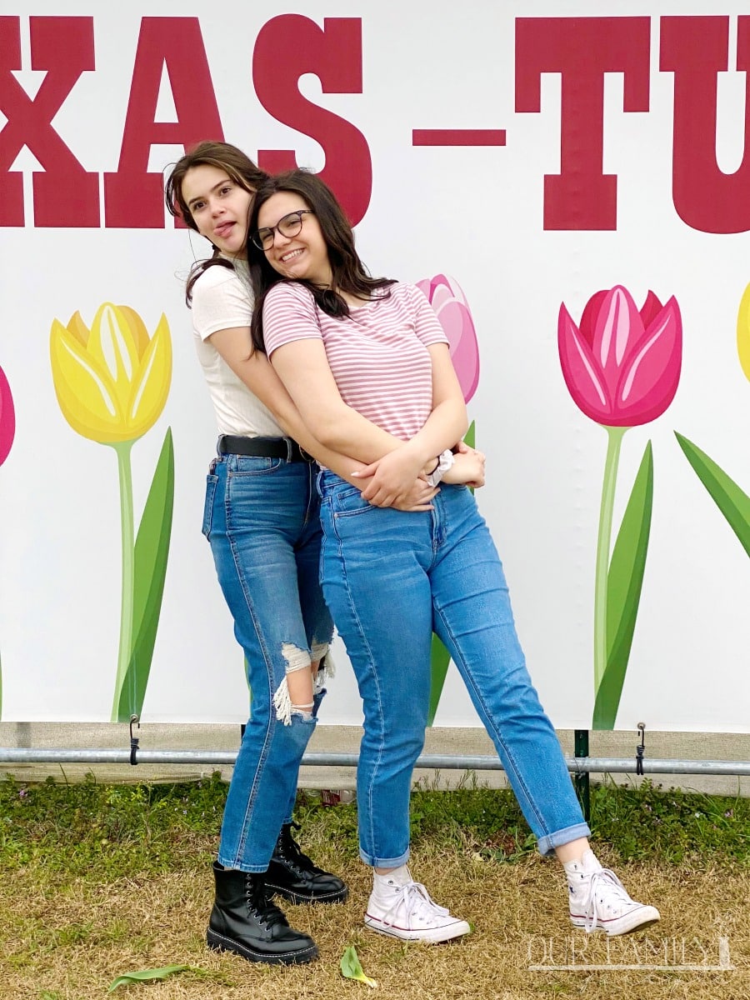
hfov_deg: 28.0
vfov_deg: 36.8
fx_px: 1502
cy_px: 500
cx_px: 375
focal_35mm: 52
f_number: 2
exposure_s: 1/1712
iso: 20
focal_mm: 6
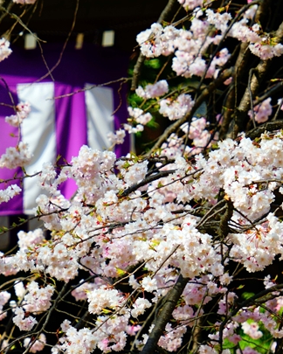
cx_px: 146
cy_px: 209
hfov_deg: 4.9
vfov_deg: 6.2
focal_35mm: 314
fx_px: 3287
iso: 100
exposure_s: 1/320
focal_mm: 113
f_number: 8
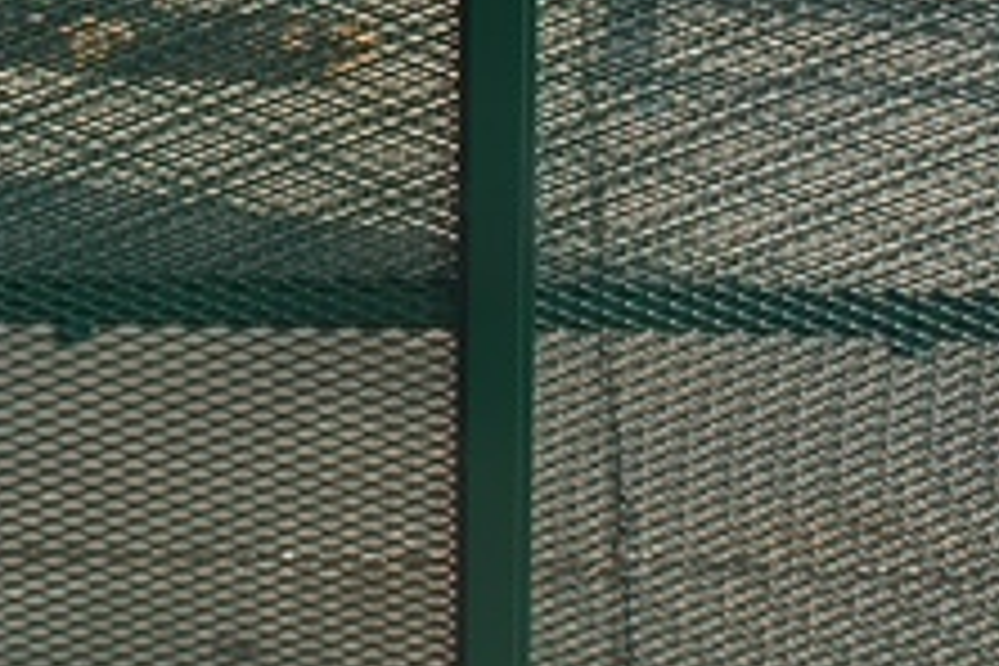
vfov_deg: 15.5
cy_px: 72
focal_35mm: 87
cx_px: 400
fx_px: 2414
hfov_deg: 23.3
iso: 32
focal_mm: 4.15
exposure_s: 1/659
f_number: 2.2
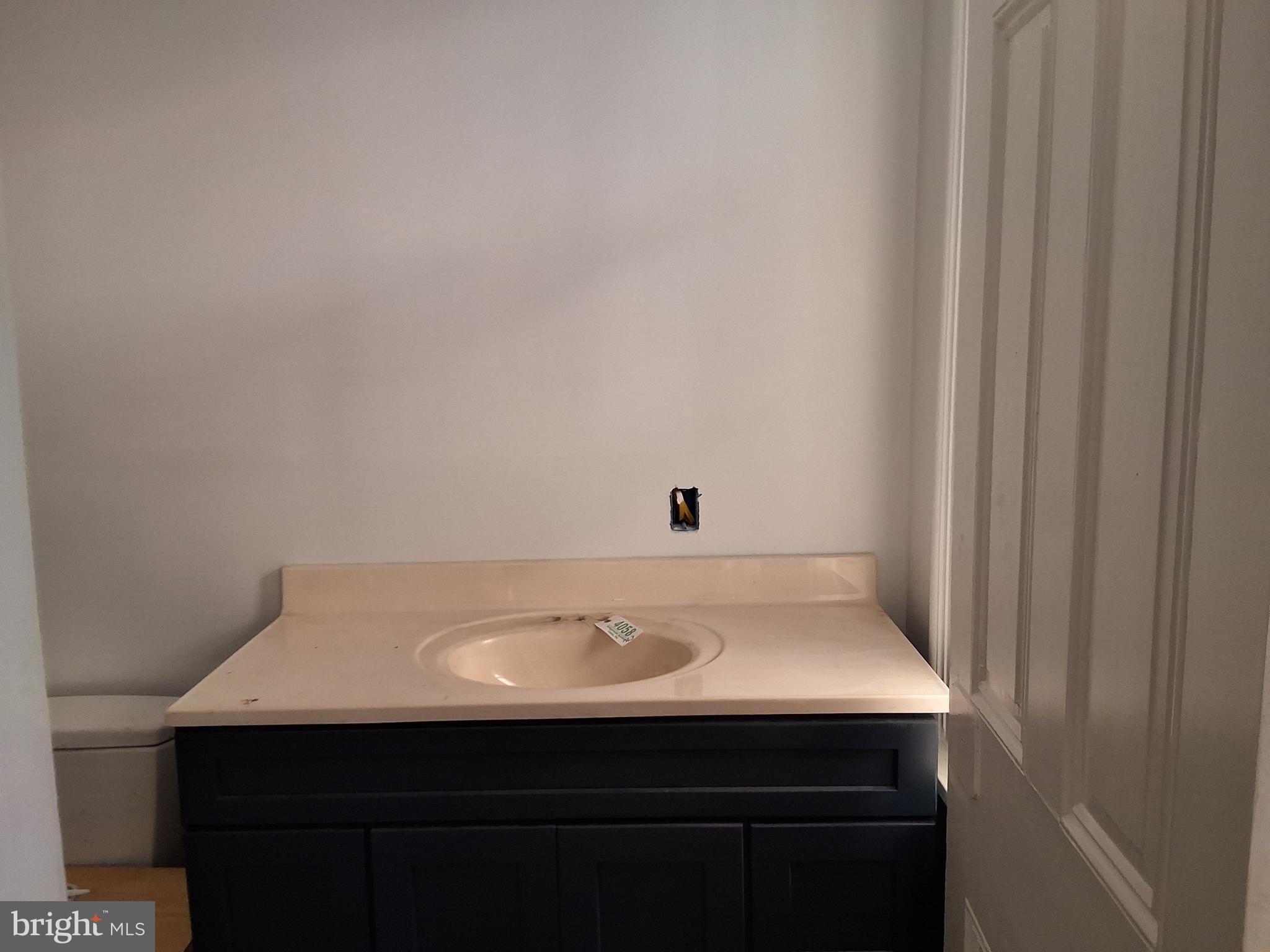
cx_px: 635
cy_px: 476
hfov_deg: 63.4
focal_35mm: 28
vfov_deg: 49.7
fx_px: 1027
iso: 160
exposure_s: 1/40
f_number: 1.9
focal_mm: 2.91
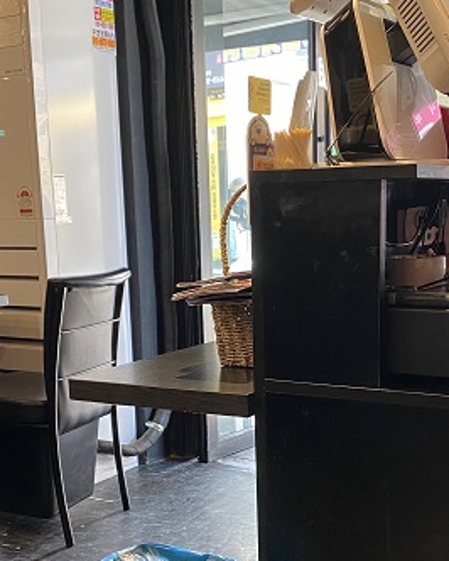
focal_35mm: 55
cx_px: 243
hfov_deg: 27.6
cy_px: 370
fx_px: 913
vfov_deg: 33.9
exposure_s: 1/60
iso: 160
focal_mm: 4.25
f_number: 1.8
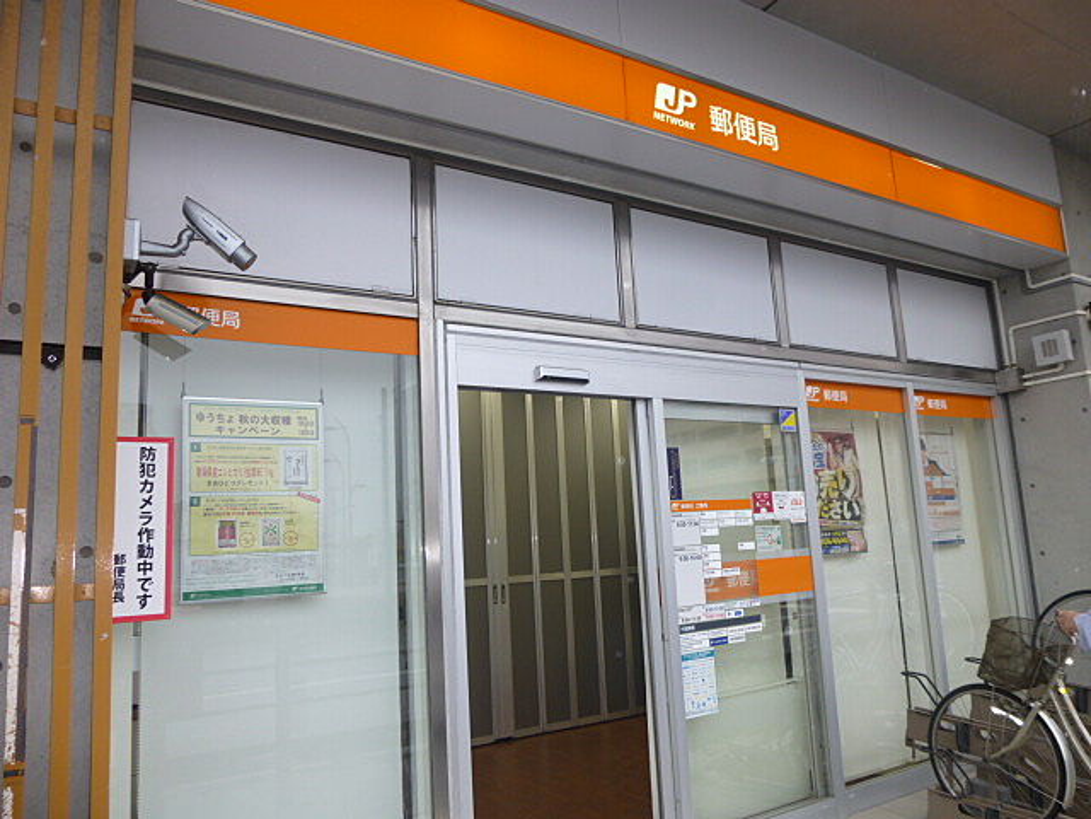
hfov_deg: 69.4
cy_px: 410
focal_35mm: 25
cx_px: 546
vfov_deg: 54.9
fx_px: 788
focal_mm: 4.5
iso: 100
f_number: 3.1
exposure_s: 1/60
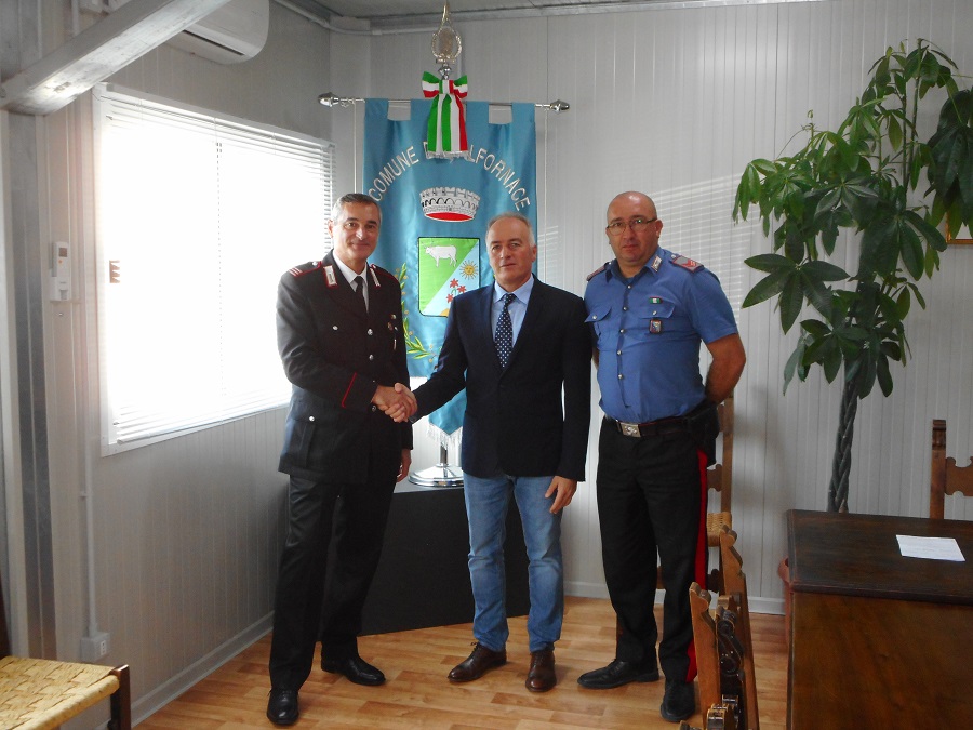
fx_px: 1096
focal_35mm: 39
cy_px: 365
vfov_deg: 36.8
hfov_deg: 47.9
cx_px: 486
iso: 400
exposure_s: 1/30
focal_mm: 6.9
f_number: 4.5
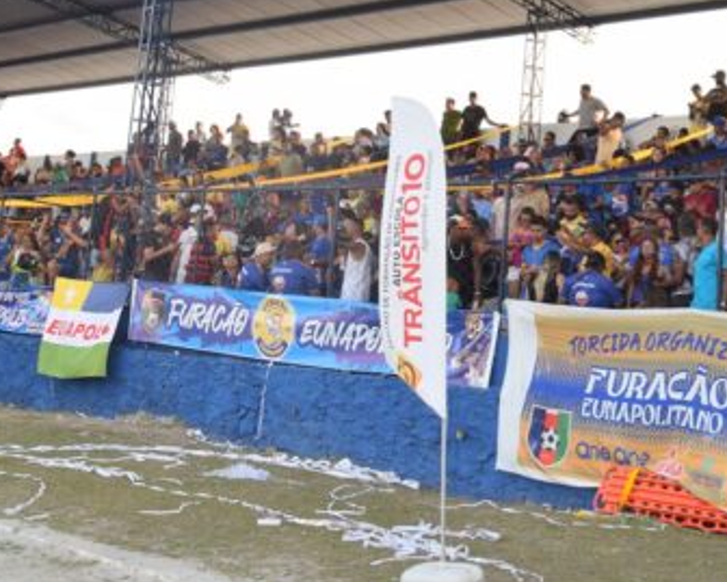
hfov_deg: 32.3
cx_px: 619
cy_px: 72
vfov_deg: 26.4
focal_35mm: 56
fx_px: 1205
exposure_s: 1/250
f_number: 8
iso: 400
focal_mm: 18
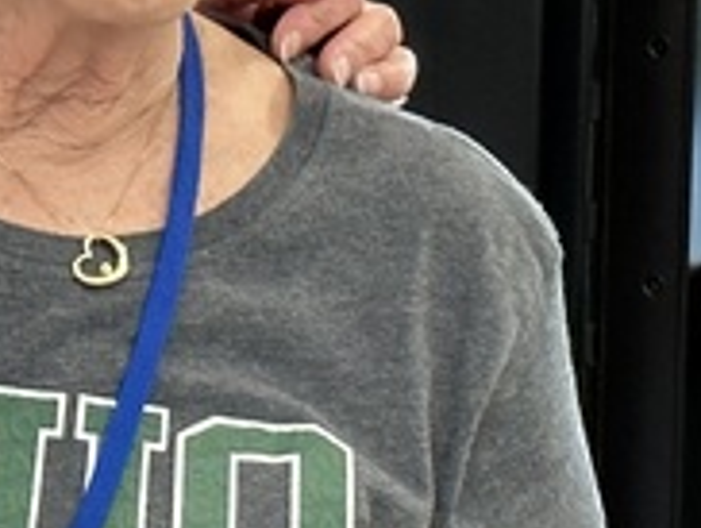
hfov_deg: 7.3
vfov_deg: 5.5
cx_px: 85
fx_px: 5475
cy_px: 301
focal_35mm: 270
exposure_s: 1/60
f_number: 1.78
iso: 200
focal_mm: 6.86
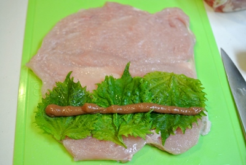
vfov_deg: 27.6
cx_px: 123
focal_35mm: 49
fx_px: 335
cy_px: 82
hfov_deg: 40.3
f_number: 1.8
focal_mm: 18.5
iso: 500
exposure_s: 1/125
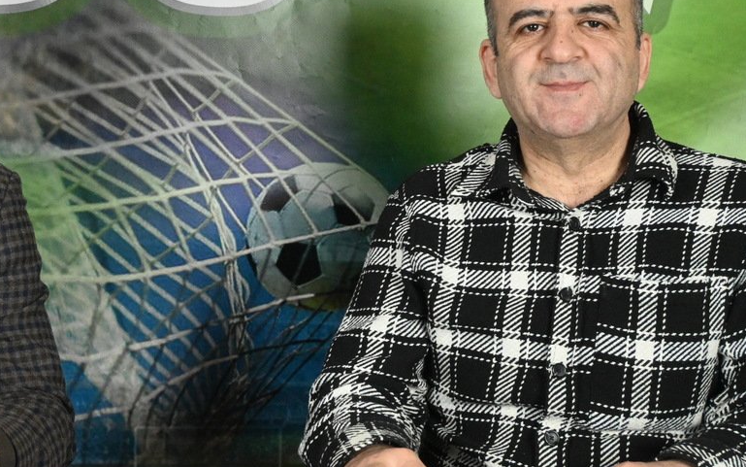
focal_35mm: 83
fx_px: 1688
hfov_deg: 24.6
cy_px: 166
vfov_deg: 15.7
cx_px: 182
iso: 3200
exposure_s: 1/125
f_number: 4.8
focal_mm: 30
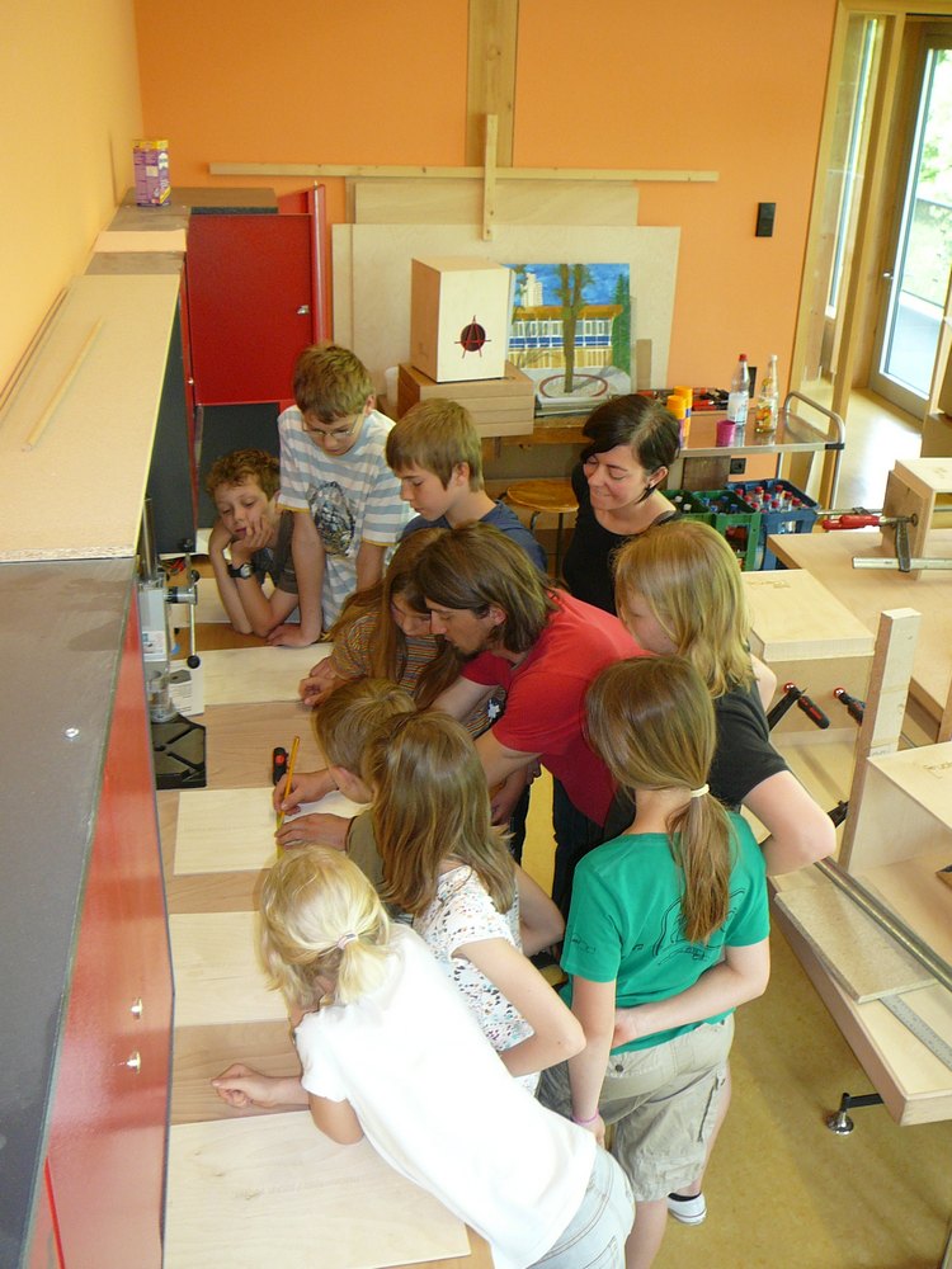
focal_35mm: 35
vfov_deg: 52.6
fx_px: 1283
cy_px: 634
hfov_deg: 40.7
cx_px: 476
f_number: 2.8
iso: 100
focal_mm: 5.2
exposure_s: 1/30
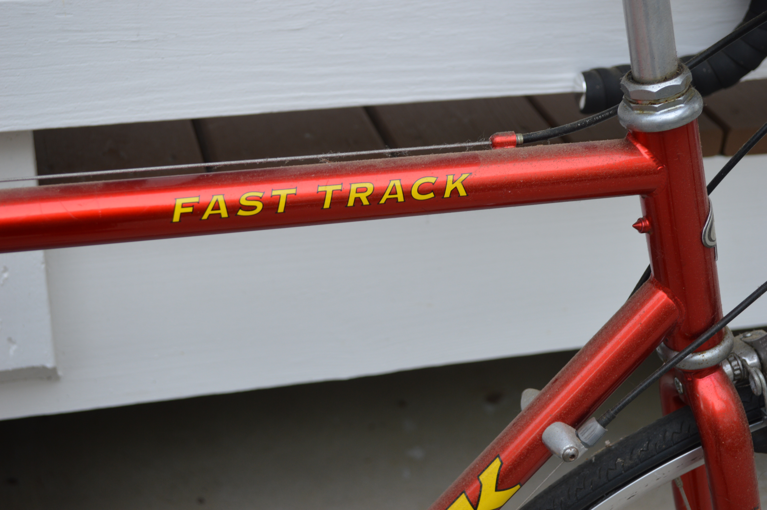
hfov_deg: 36.9
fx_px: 1149
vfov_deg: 25.0
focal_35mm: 54
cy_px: 255
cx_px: 384
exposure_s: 1/125
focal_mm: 36
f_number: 5.6
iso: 200
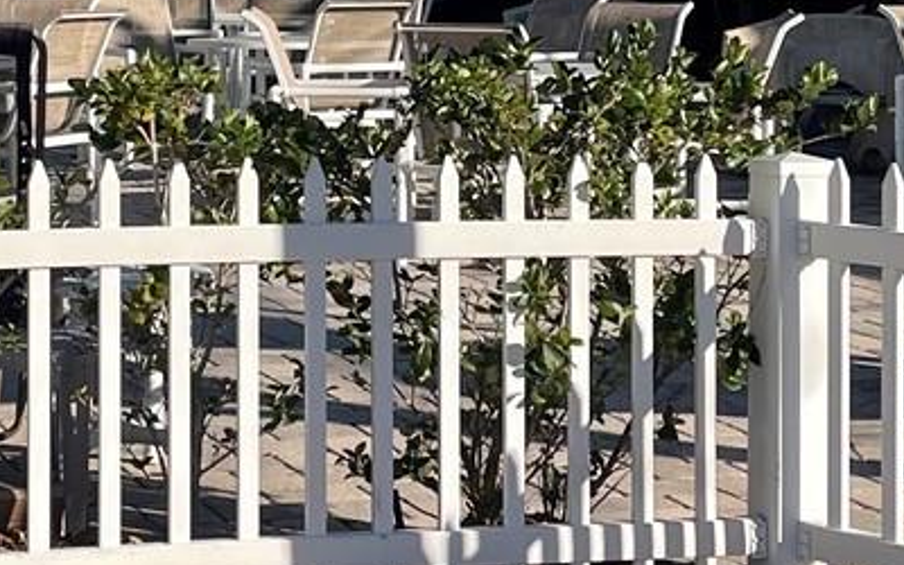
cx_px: 353
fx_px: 2612
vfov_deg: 12.2
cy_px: -18
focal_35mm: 106
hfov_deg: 19.6
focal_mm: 5.1
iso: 32
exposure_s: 1/4348
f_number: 1.6
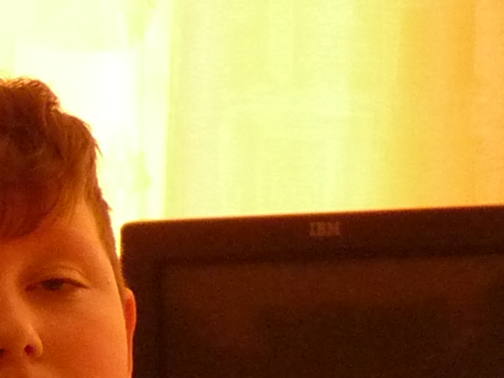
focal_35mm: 211
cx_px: -416
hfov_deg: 9.0
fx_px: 3072
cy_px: 531
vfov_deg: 7.0
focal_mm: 6
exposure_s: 1/200
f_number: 3
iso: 400
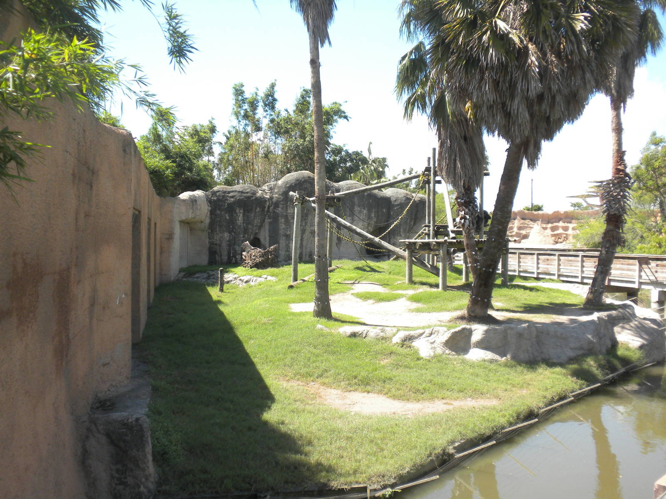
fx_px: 712
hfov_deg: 50.1
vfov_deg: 38.7
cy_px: 250
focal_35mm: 37
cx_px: 333
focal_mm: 6.6
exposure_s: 1/398
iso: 90
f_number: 3.5
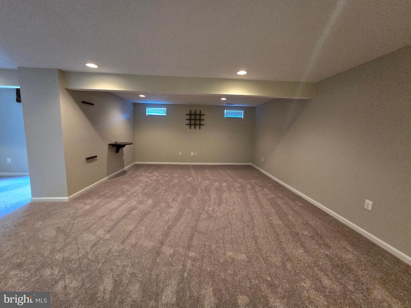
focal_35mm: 13
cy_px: 154
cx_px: 206
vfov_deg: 89.9
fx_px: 154
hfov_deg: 106.2
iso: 1000
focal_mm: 2.2
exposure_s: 1/60
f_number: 2.2
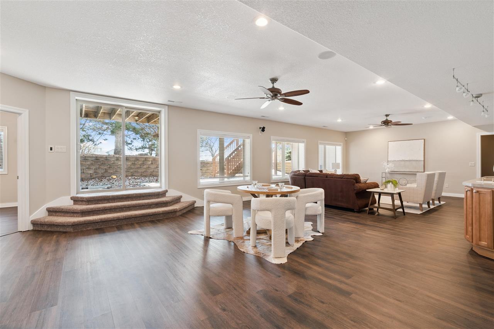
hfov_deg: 93.3
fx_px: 233
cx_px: 247
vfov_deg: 70.4
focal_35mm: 17
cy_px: 164
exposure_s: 1/8
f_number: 9
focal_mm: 17
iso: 400
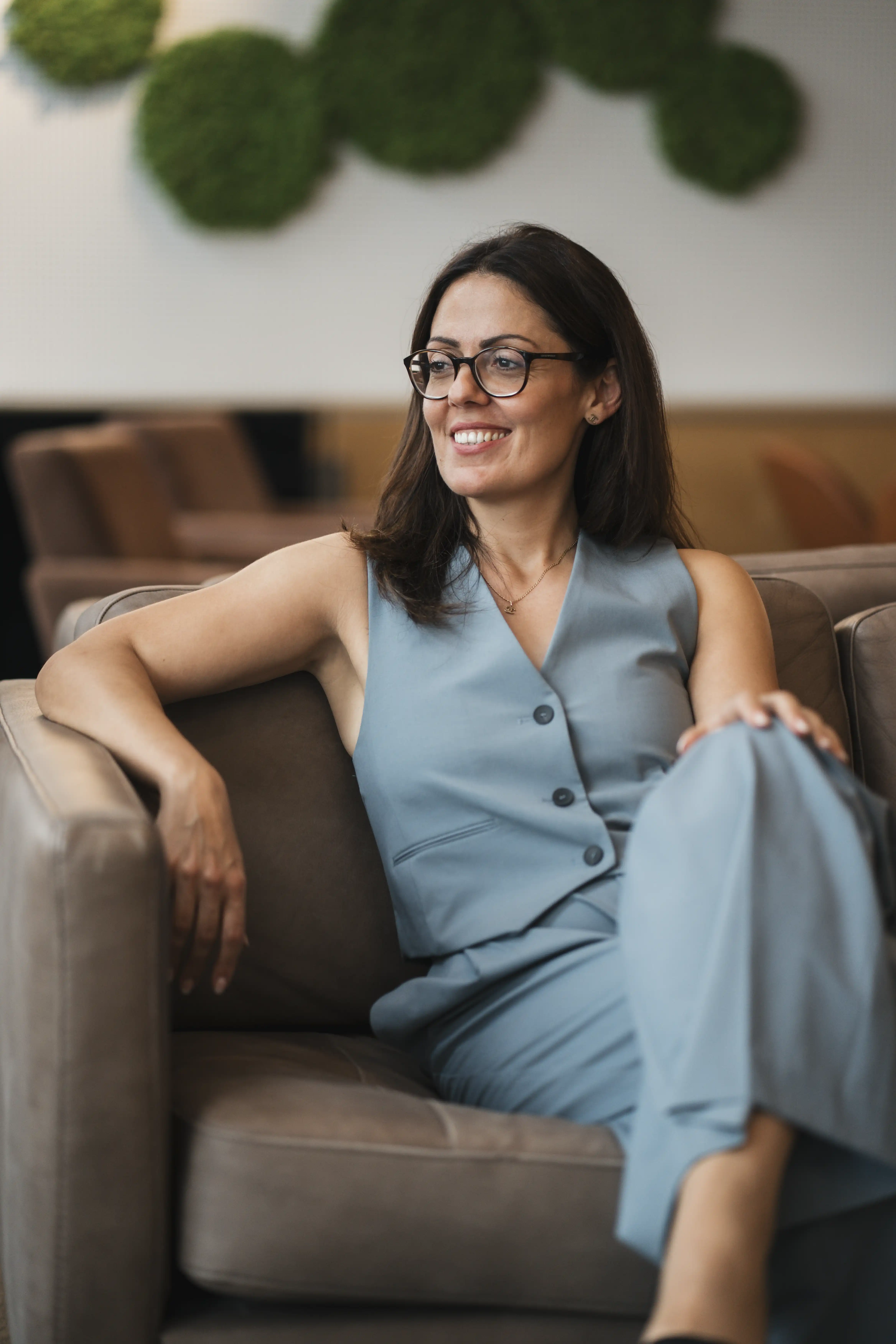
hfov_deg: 16.1
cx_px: 448
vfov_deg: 23.9
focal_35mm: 85
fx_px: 3173
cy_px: 672
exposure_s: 1/200
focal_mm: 85
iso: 500
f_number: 1.8
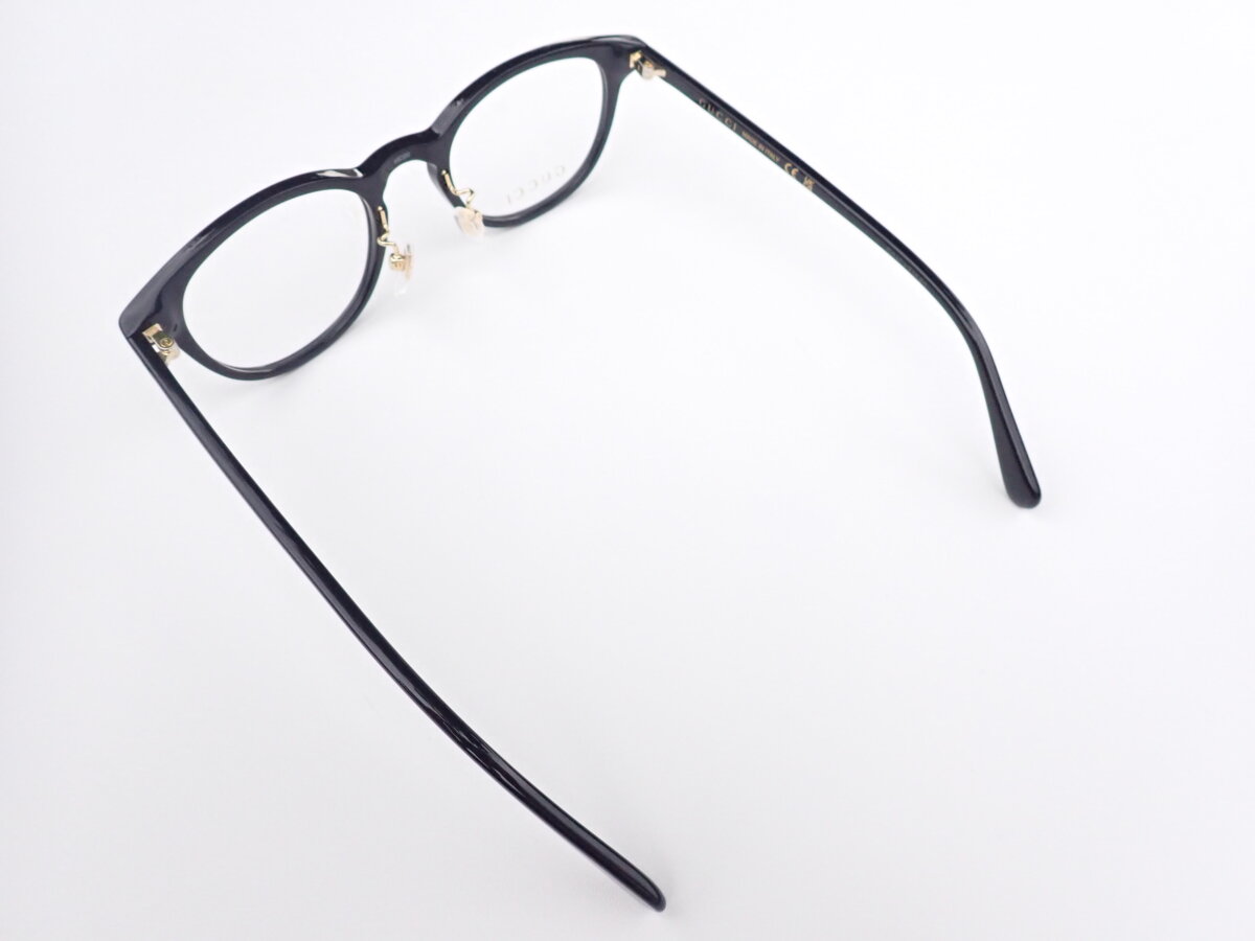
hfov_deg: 69.4
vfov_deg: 54.9
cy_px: 470
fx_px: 906
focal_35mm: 25
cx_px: 628
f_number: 2.8
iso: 640
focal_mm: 4.5
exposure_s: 1/1000
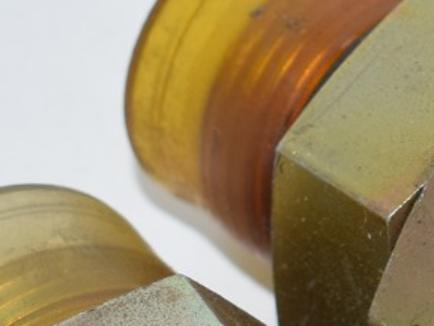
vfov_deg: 4.8
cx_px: 978
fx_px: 3851
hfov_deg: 6.2
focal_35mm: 307
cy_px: 282
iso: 160
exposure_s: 1/160
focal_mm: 38
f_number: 9
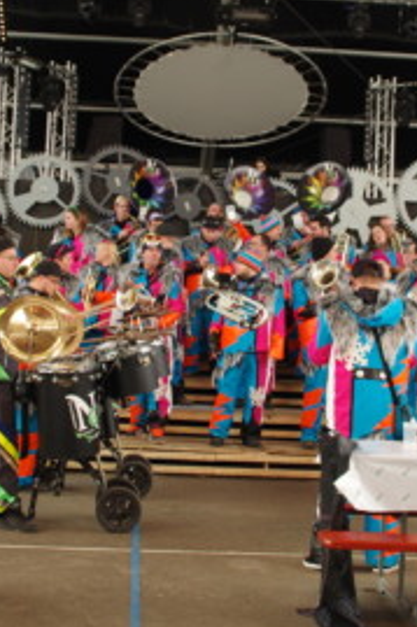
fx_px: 1357
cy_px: 255
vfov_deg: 26.0
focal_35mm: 78
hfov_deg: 17.5
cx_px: 210
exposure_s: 1/50
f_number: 6.3
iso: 400
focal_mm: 28
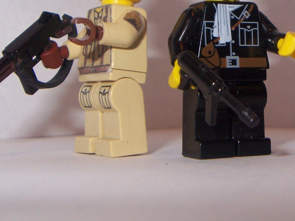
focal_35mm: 88
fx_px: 750
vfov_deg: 16.7
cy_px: 50
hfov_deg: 21.9
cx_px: 245
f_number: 4
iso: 125
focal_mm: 8
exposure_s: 1/80
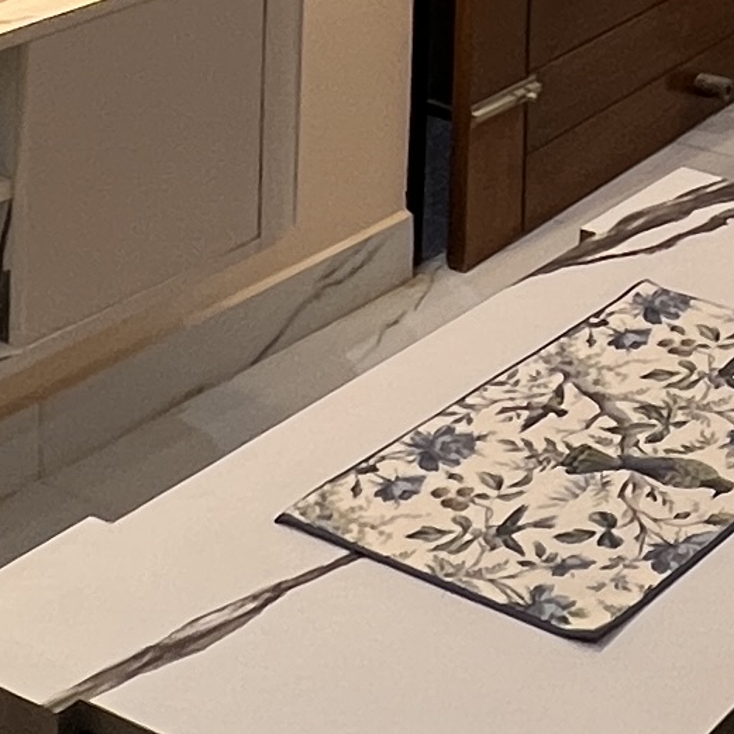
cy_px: -661
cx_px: 1159
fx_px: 2135
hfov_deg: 17.2
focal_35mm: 89
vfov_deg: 16.0
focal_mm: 1.57
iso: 160
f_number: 1.8
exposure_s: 1/100
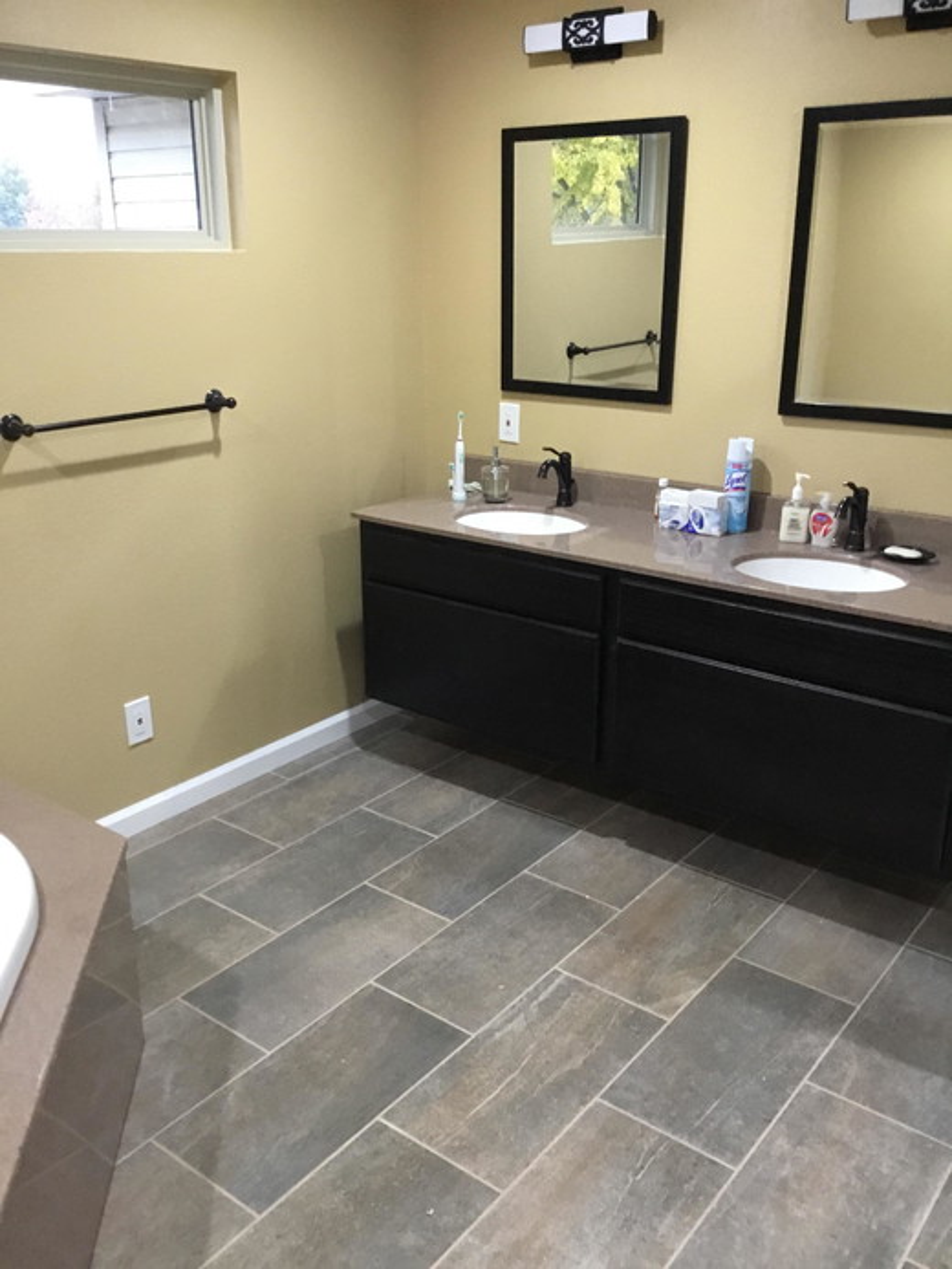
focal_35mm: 31
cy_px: 634
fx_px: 1136
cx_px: 476
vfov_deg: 58.3
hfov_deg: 45.5
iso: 200
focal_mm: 3.3
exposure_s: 1/30
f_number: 2.4
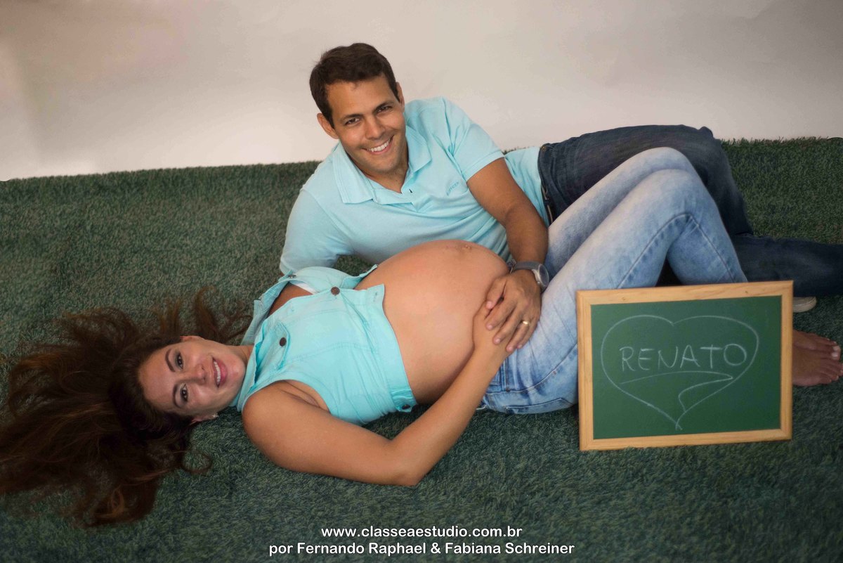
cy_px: 282
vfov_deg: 27.0
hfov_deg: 39.6
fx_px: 1171
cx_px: 422
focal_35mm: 50
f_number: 1.8
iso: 1600
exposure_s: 1/500
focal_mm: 50
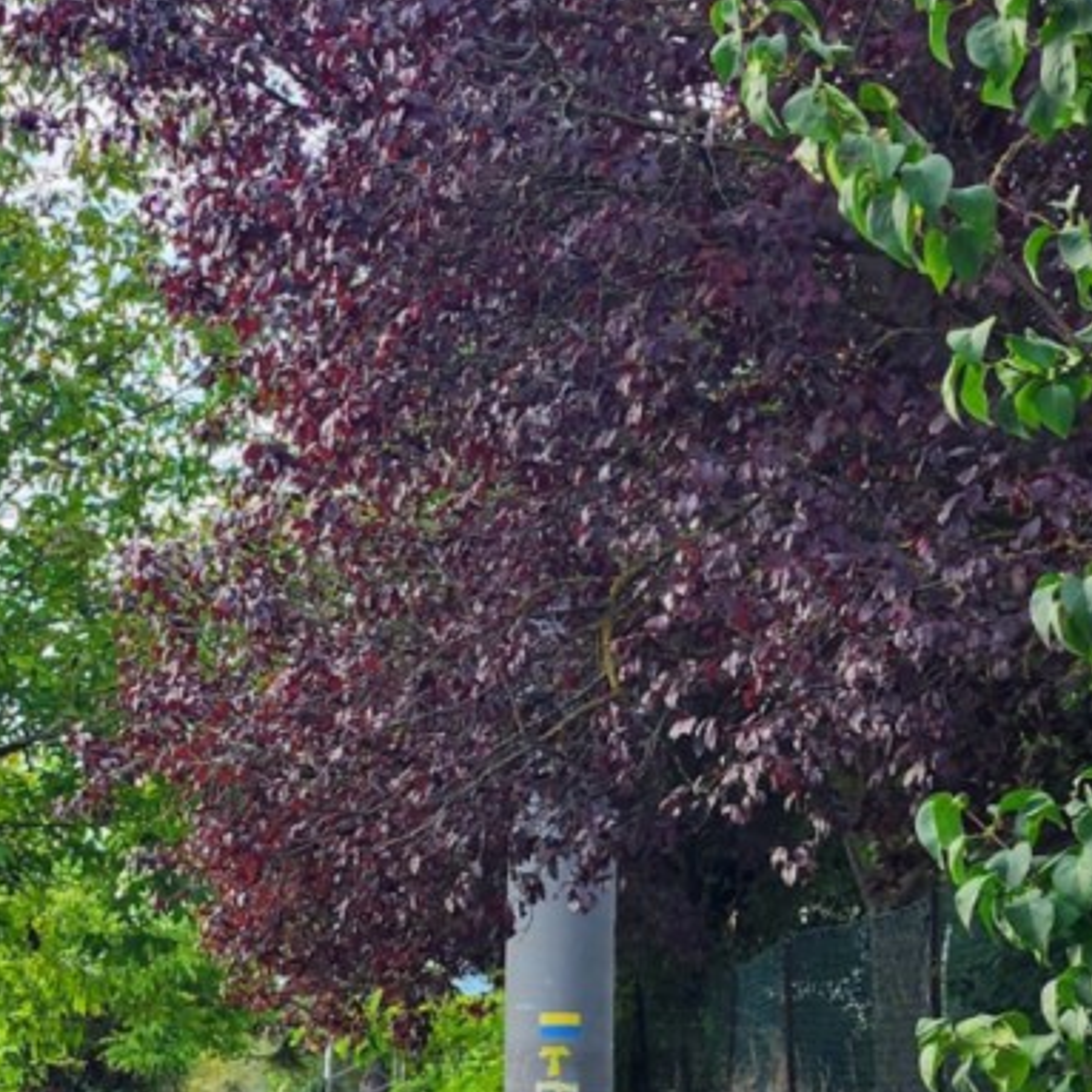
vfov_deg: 20.3
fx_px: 3034
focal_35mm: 85
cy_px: 778
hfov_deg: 20.1
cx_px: 154
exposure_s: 1/518
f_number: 1.8
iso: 12
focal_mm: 6.4
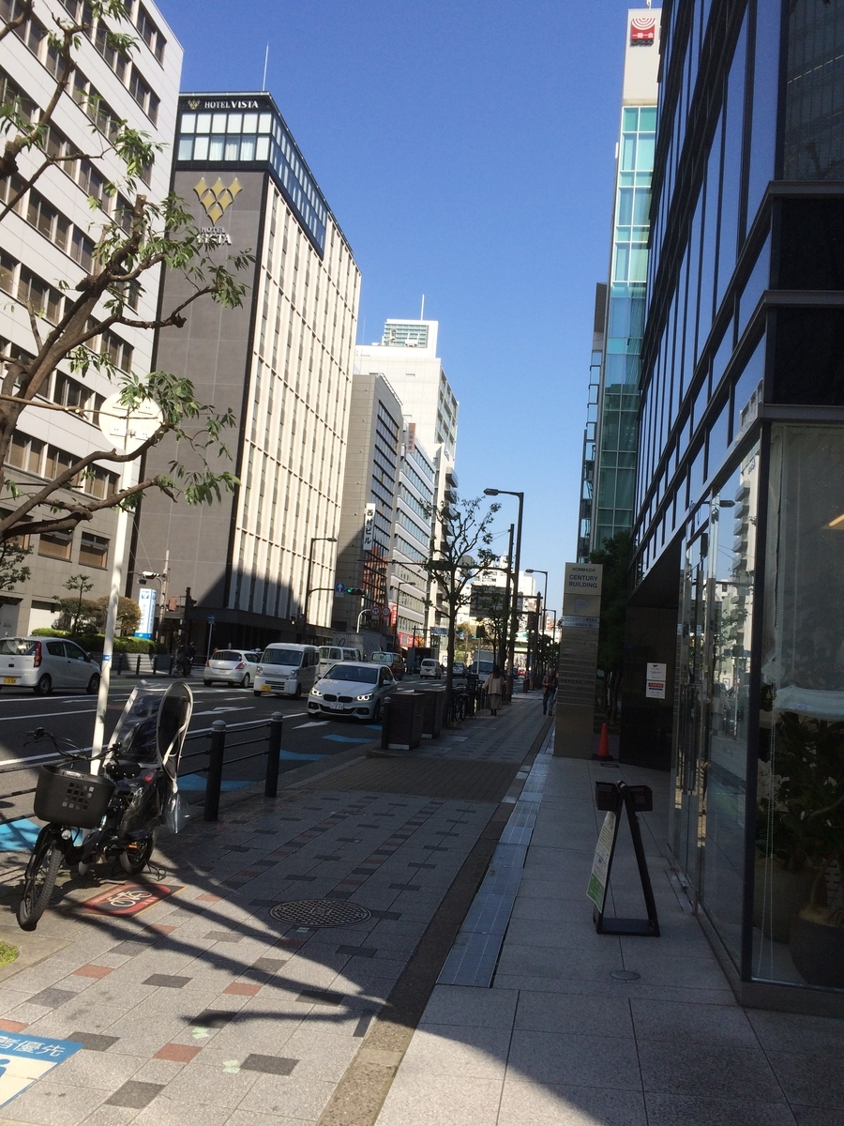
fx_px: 943
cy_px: 563
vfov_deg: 61.7
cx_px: 422
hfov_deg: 48.2
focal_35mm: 29
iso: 32
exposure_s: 1/1953
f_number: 2.2
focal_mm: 4.15
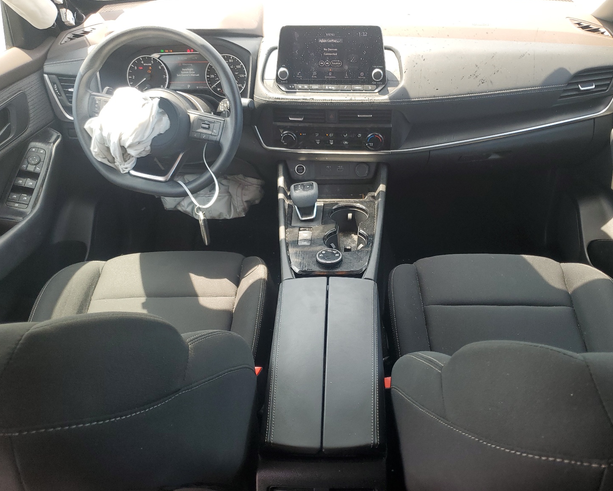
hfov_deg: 62.2
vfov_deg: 51.5
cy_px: 243
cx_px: 326
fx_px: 508
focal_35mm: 28
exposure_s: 1/192
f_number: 1.5
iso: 50
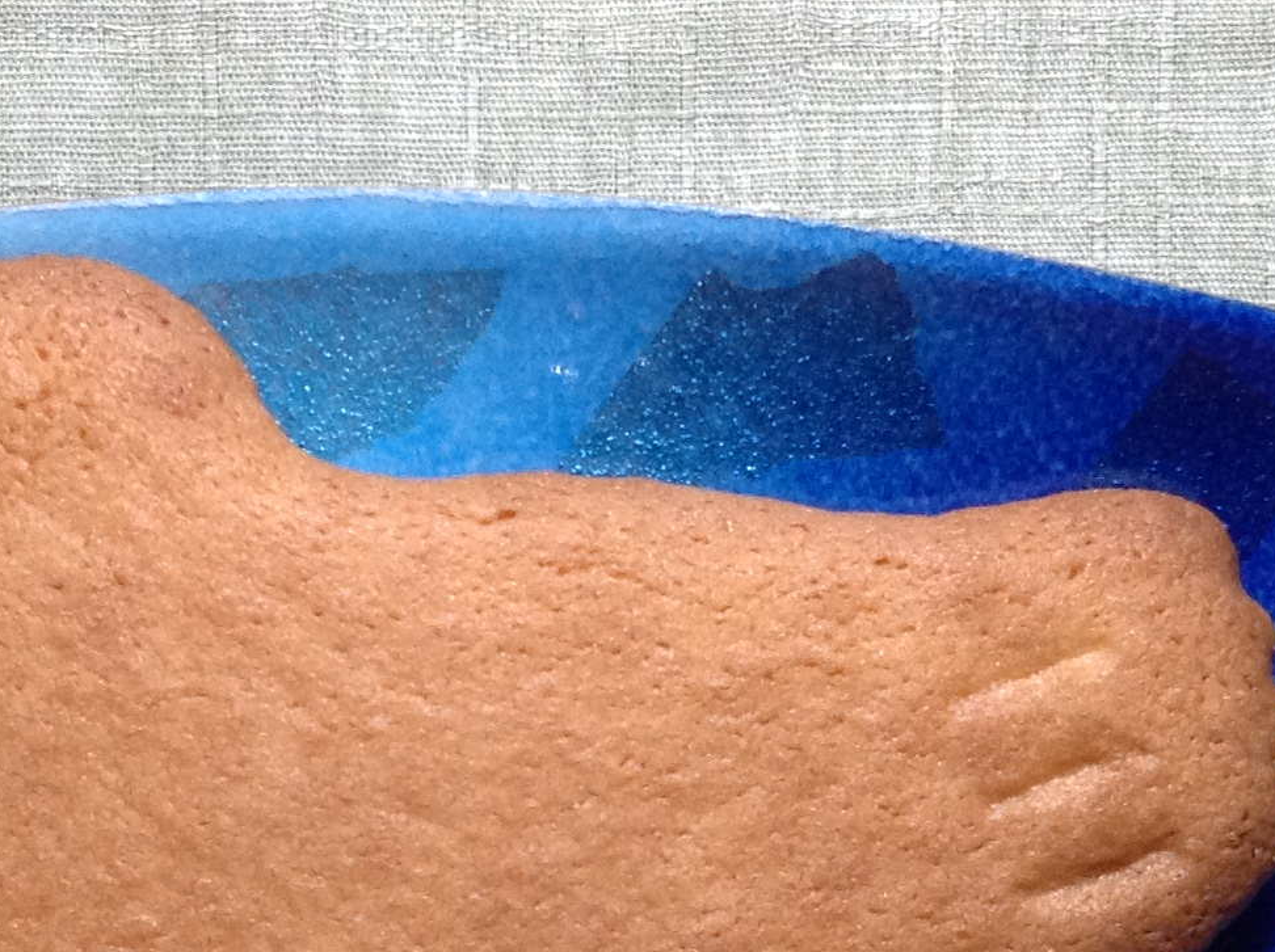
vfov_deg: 16.6
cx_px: 580
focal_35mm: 88
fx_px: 3236
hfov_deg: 22.3
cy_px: 784
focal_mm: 3.3
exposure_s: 1/25
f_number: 2.4
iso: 80
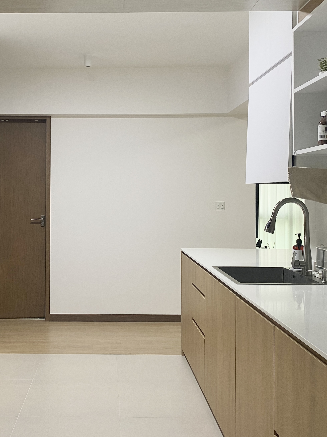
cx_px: 103
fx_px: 441
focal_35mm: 35
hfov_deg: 40.1
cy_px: 217
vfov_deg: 52.6
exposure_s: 1/50
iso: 80
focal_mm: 4.25
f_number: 1.8
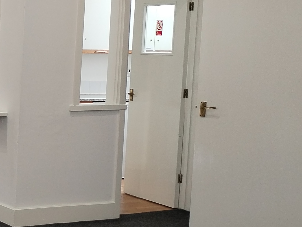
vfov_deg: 16.6
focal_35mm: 89
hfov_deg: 19.3
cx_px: -150
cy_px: 130
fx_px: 777
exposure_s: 1/50
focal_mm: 4.75
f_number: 1.8
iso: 170
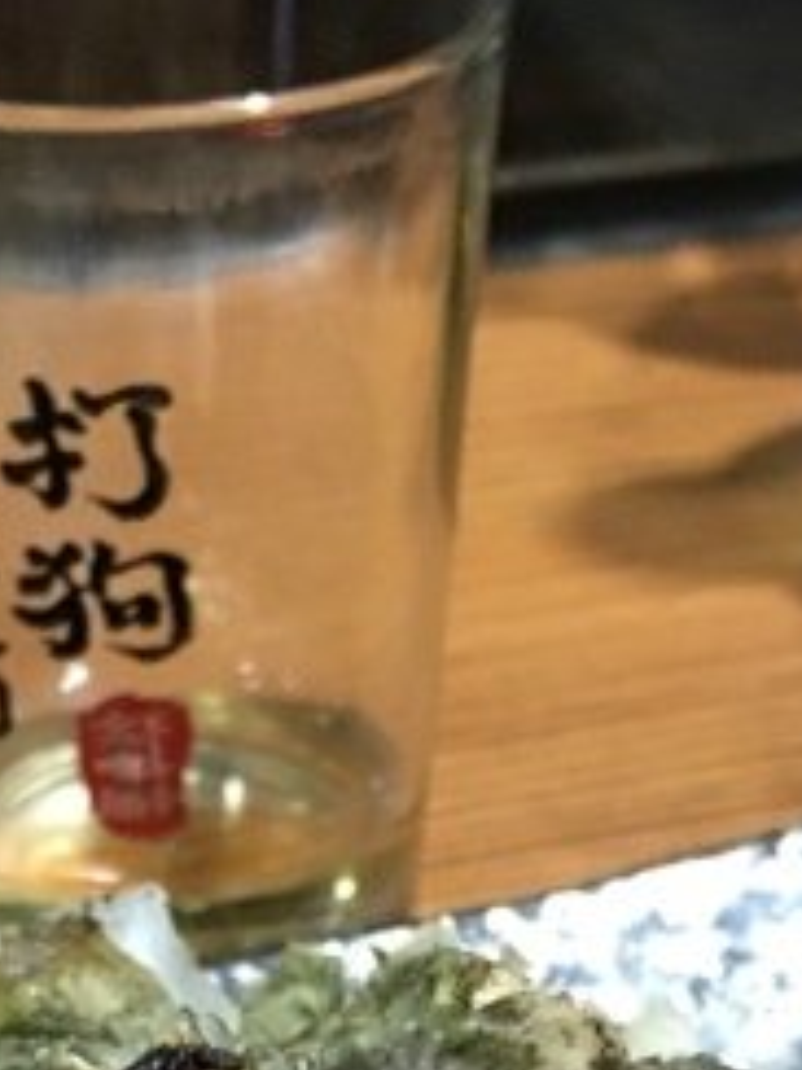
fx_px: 2935
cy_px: 1259
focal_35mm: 95
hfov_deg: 15.6
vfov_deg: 19.5
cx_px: 403
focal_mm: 4.15
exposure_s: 1/17
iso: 200
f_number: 2.2
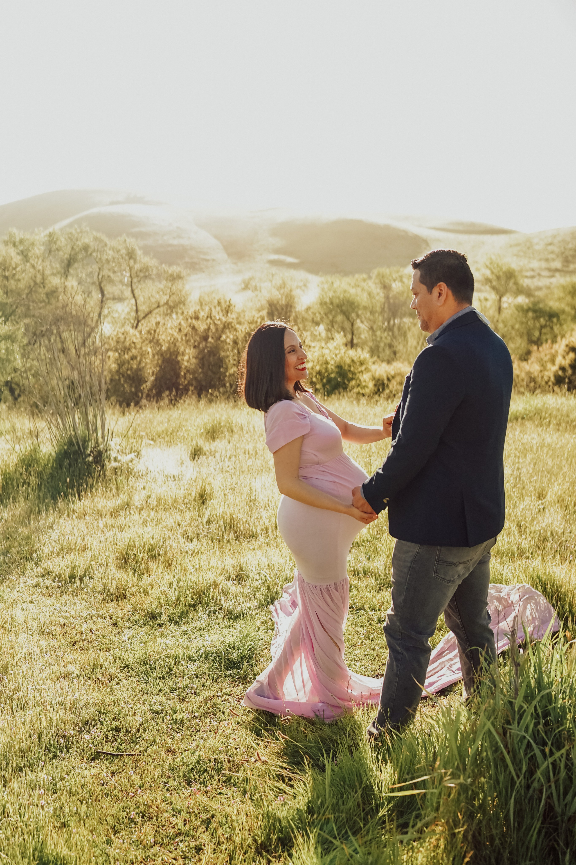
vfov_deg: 54.4
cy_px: 432
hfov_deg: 37.9
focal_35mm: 35
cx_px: 288
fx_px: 840
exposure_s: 1/8000
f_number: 2.2
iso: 1600
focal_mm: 35
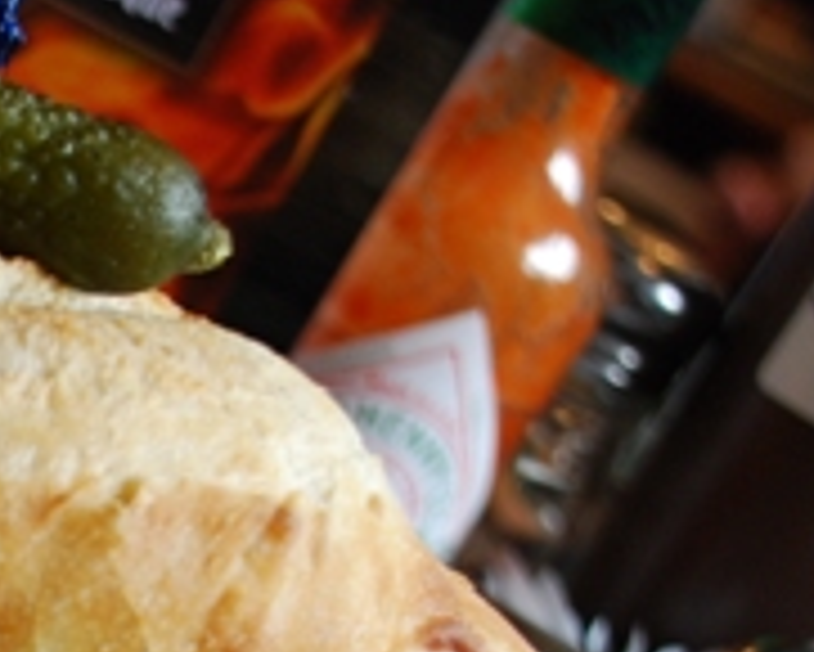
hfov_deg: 11.9
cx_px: -423
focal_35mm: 155
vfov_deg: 9.8
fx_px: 3728
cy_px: 805
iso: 400
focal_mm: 31
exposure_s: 1/20
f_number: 4.2
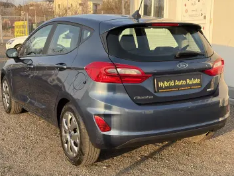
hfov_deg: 36.2
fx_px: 358
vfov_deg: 27.5
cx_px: 117
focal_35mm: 53
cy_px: 89
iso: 50
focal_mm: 5.96
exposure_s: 1/687
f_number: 1.6
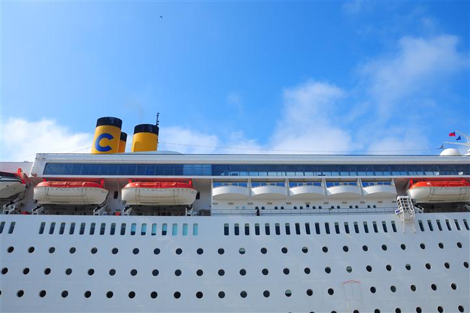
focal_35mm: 27
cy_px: 156
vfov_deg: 47.8
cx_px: 235
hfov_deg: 67.4
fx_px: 352
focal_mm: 18
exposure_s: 1/400
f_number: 8
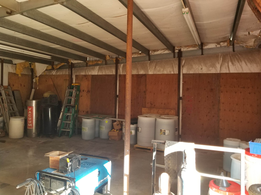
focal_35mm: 26
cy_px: 98
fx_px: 196
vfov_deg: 53.1
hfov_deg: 67.3
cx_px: 130
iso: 160
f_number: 1.7
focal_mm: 4.3
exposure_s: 1/30
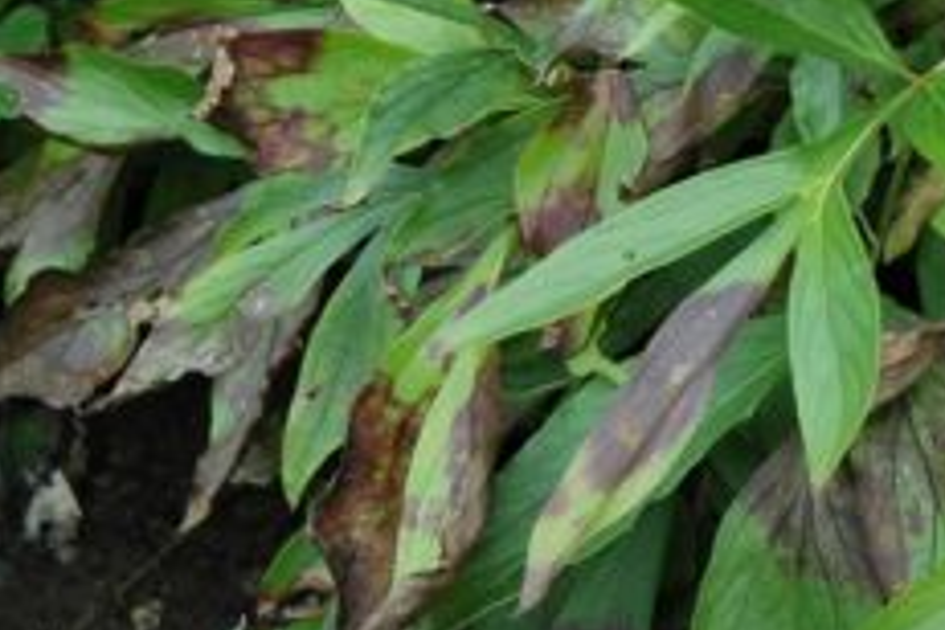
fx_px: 5748
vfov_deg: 6.2
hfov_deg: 9.2
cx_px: 1370
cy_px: -141
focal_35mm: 219
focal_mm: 44
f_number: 5
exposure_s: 1/100
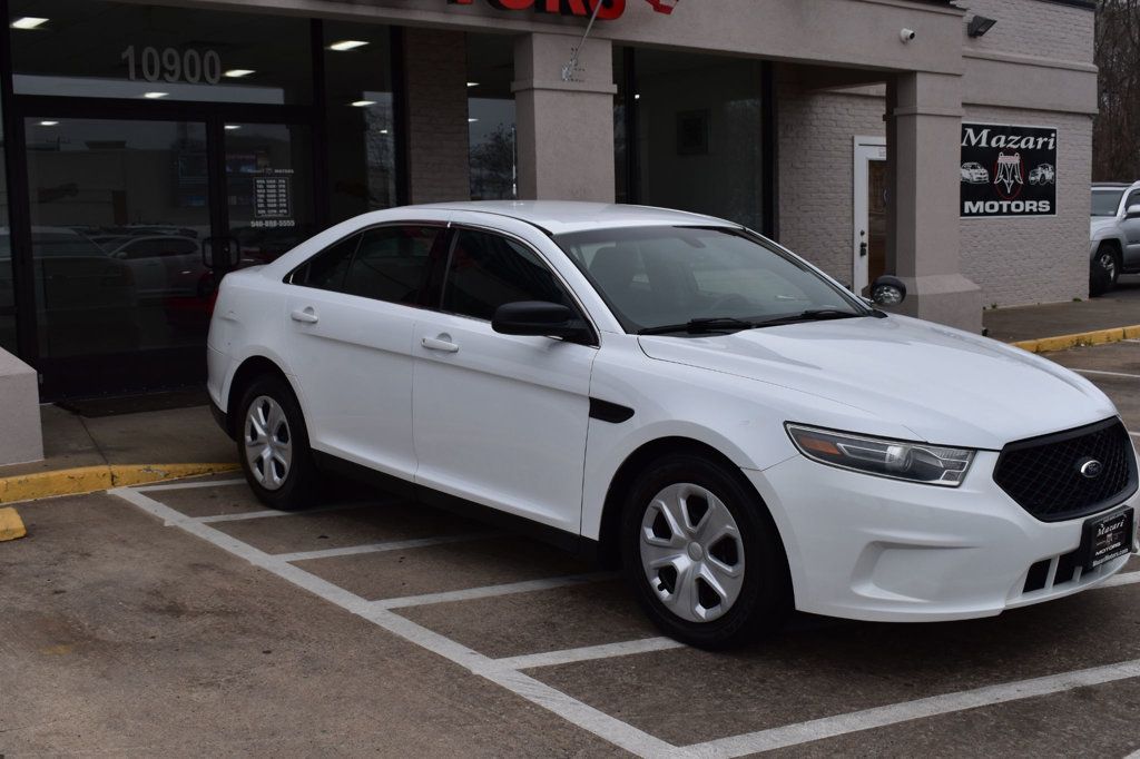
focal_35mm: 40
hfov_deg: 47.9
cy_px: 380
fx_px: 1282
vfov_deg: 33.0
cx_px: 570
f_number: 11
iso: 400
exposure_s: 1/500
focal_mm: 27
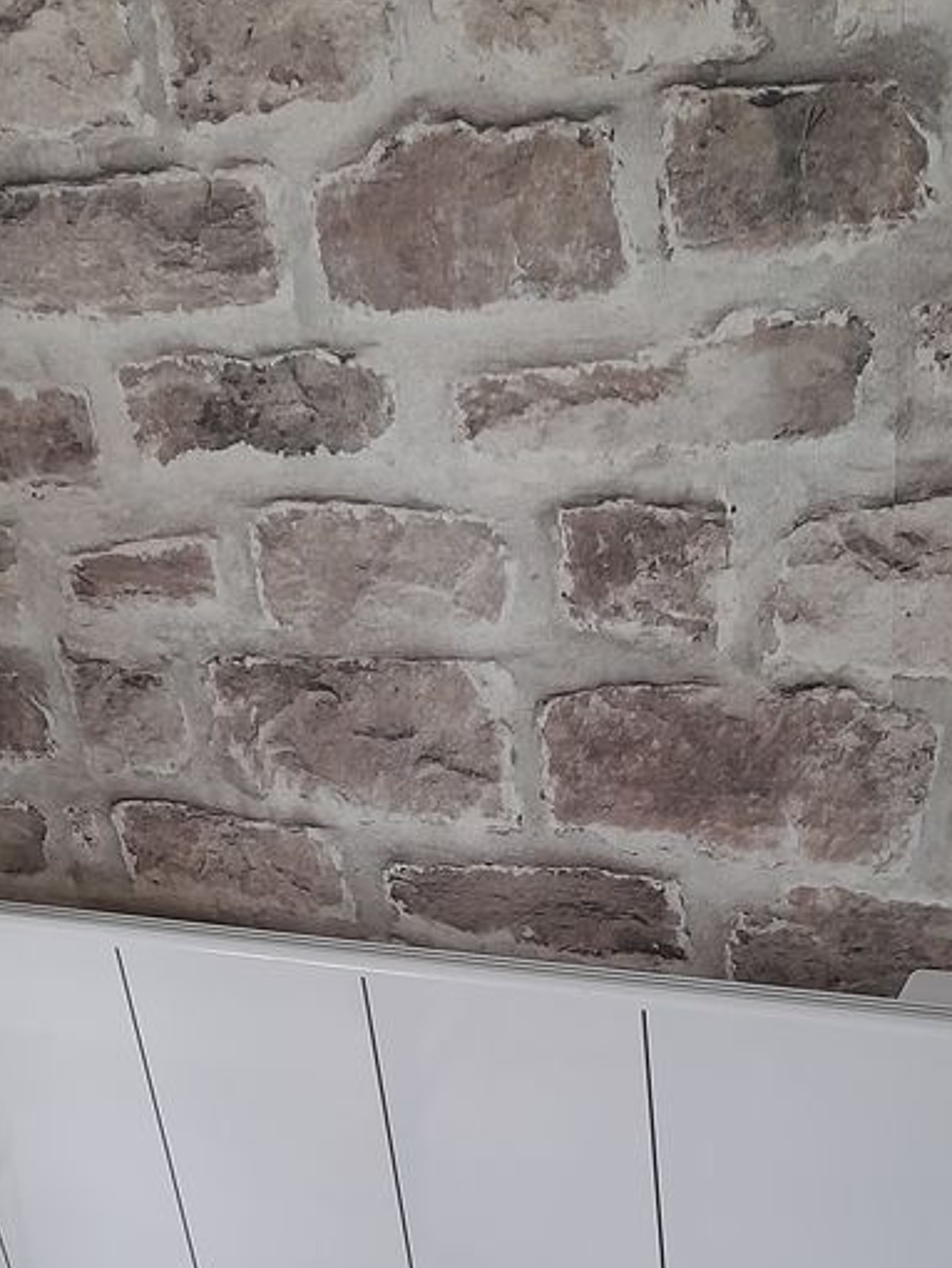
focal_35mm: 49
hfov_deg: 29.7
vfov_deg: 36.4
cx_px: 472
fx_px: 1795
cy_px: 1149
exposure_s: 1/50
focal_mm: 4.6
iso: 320
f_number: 2
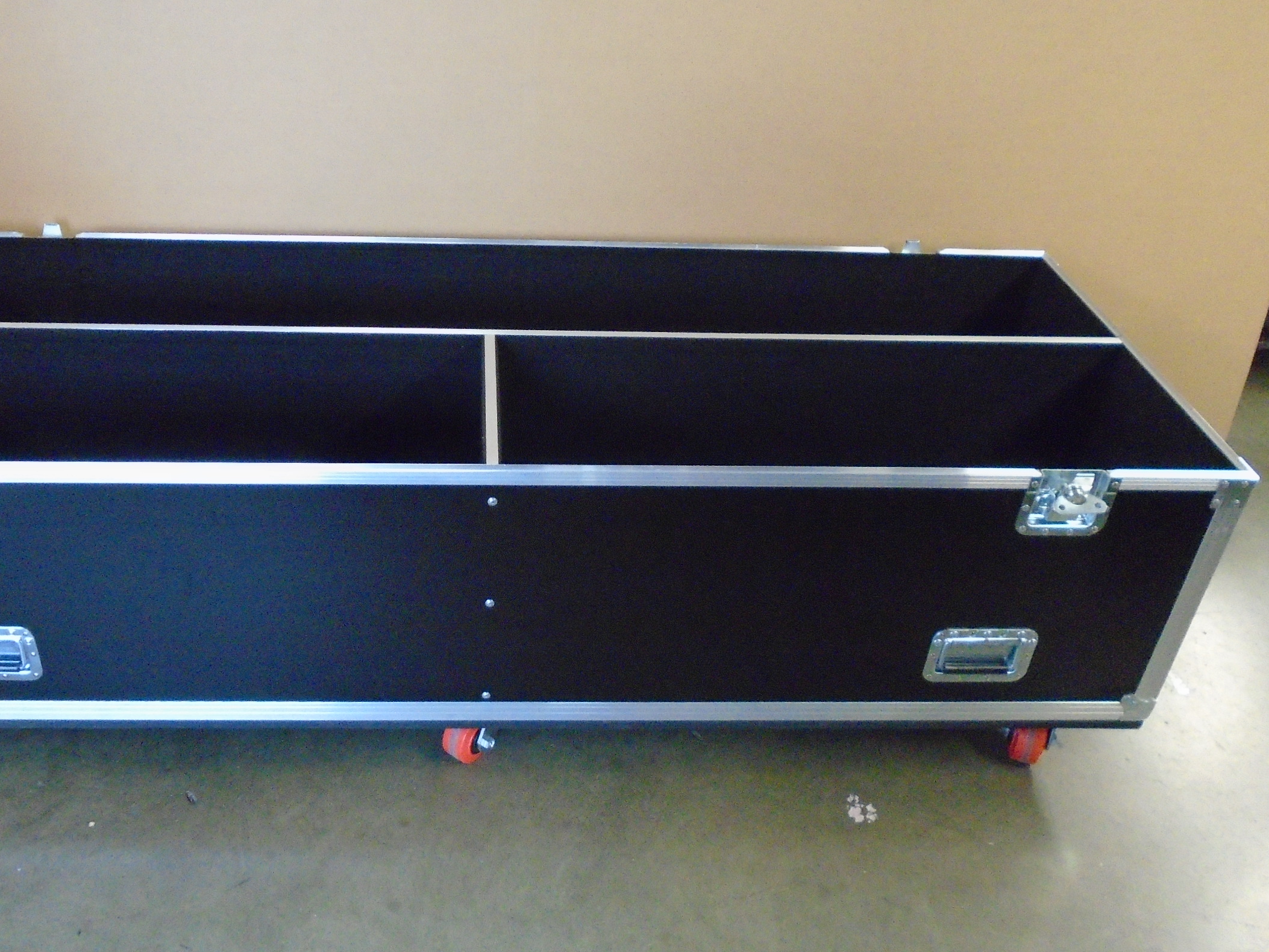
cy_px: 441
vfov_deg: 44.1
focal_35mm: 32
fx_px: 1173
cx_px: 510
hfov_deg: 56.4
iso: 800
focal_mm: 4.6
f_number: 3.2
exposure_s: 1/15
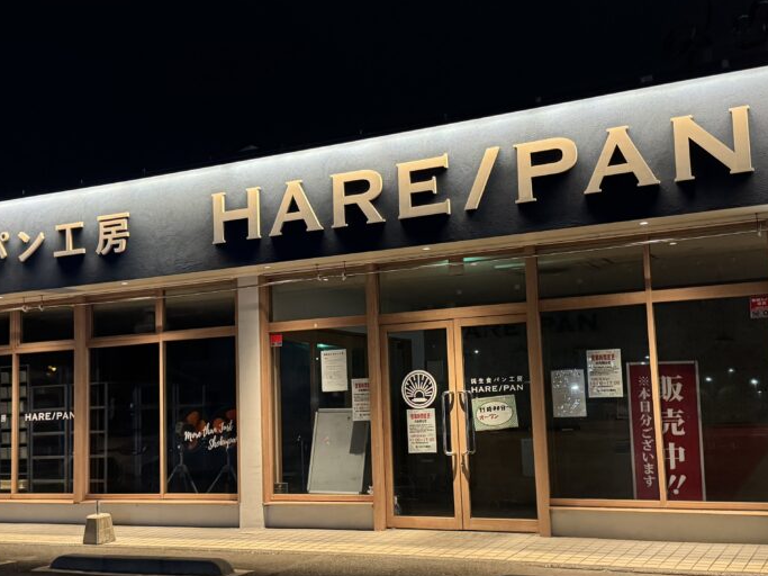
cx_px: 346
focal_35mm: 45
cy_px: 312
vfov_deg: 32.2
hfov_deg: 42.0
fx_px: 998
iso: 800
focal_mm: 6.76
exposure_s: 1/43
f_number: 1.78
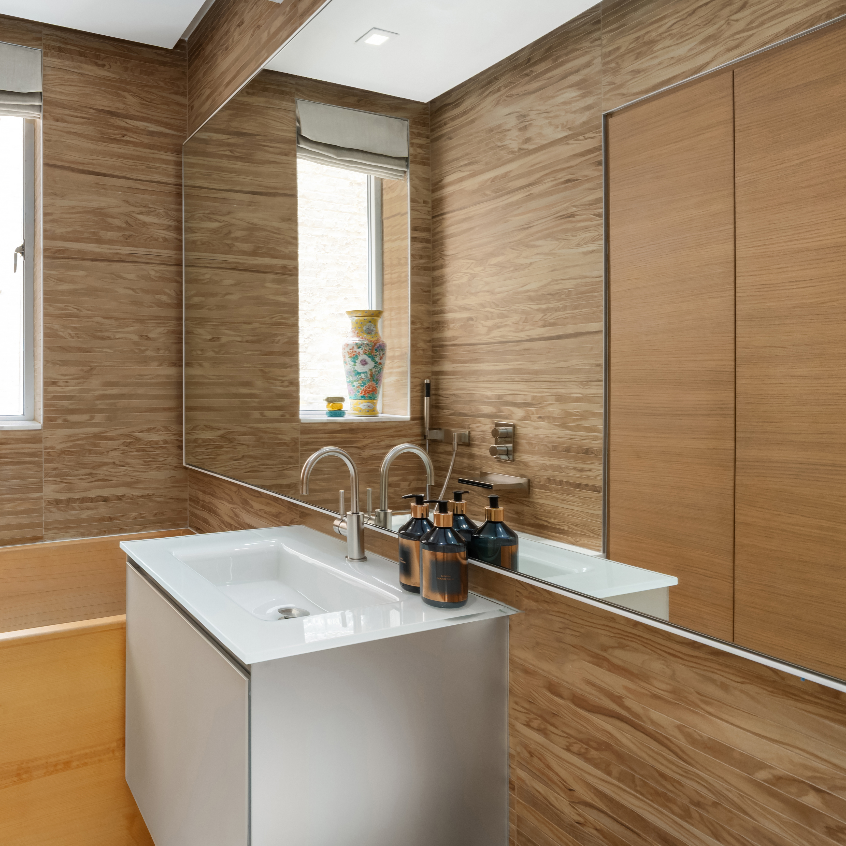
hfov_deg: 64.7
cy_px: 375
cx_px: 253
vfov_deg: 67.0
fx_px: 636
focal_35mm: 23
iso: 640
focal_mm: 15
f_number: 13
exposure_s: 6
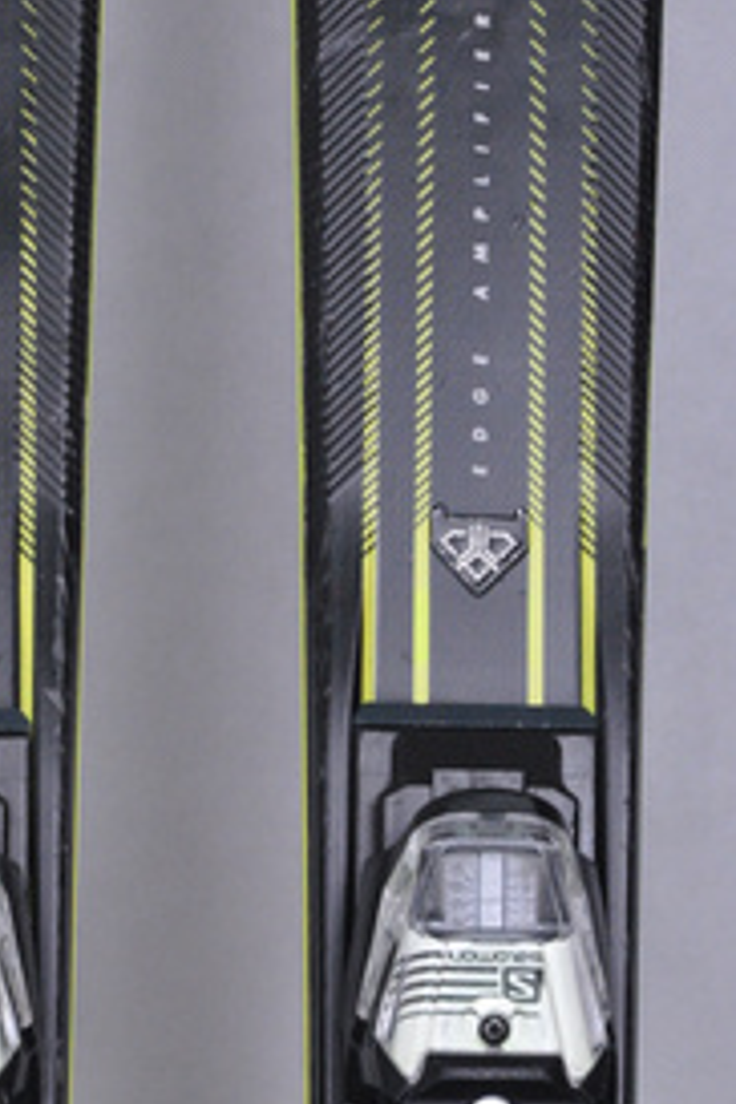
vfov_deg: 7.9
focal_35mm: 260
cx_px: 188
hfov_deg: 5.3
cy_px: 372
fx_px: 7967
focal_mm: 105
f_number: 8
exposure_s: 1/125
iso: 3200
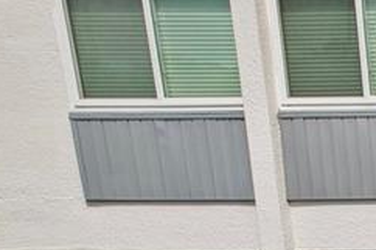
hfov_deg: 16.6
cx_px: 750
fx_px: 971
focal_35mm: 93
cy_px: 418
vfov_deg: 13.5
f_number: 2.8
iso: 100
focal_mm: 8.38
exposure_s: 1/2000
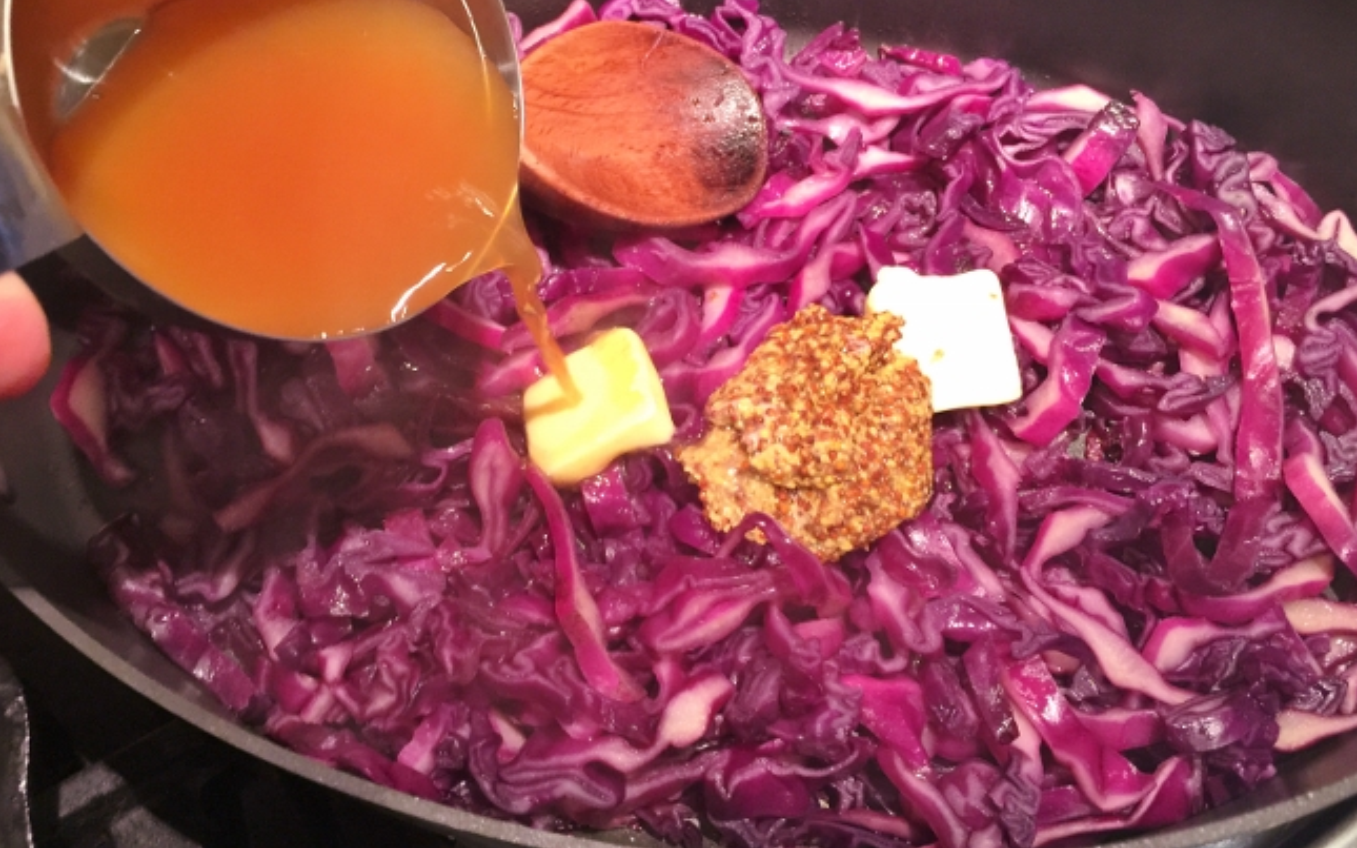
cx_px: 680
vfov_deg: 40.5
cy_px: 362
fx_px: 1146
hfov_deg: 61.2
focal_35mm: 31
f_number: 2.2
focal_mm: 4.15
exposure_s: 1/15
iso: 100
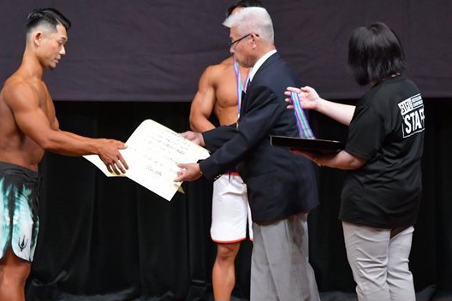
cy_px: 187
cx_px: 196
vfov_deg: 3.5
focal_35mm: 396
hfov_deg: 5.2
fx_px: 4972
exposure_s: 1/400
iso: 5000
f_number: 5.6
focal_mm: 180
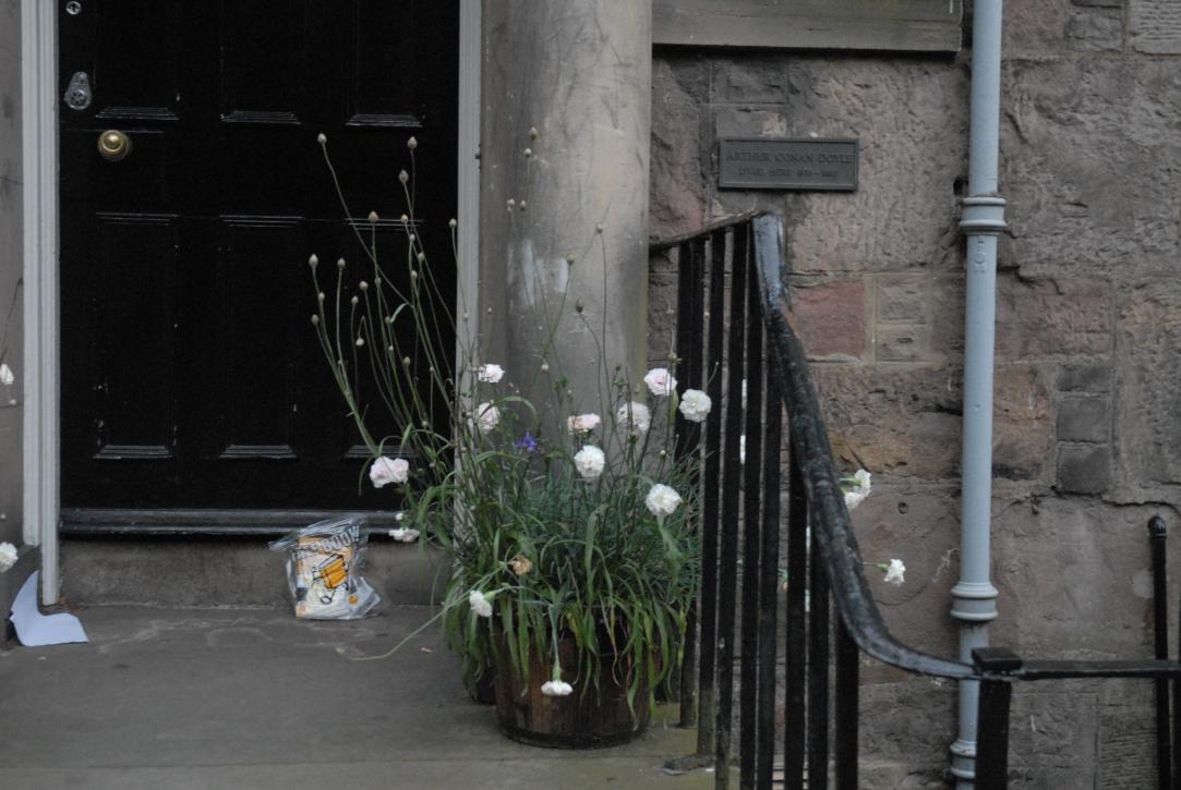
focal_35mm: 52
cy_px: 395
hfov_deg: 37.8
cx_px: 590
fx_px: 1724
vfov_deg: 25.8
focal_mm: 35
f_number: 4.2
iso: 1600
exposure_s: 1/45
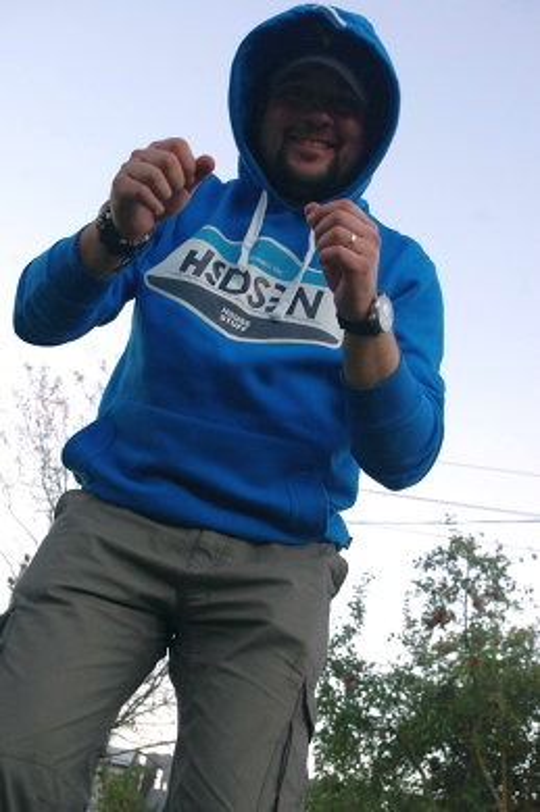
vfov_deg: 46.4
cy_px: 406
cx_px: 270
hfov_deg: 31.8
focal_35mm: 42
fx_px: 947
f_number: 5.6
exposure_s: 1/200
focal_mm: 28.13
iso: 1600
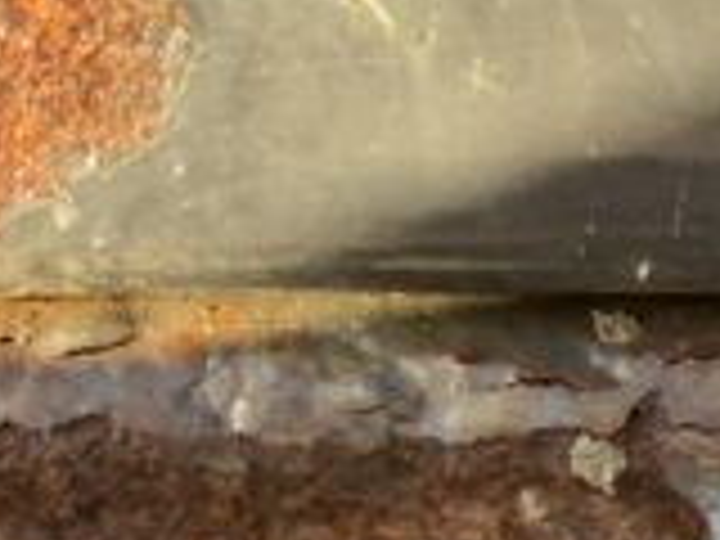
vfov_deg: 7.4
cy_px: 1318
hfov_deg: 9.3
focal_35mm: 186
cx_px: 1845
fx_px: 3869
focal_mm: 3
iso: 32
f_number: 1.8
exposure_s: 1/122
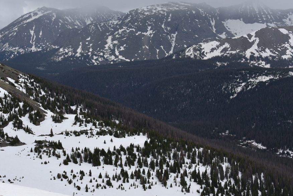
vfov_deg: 22.3
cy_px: 92
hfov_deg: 32.8
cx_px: 129
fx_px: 497
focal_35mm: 61
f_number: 9
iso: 100
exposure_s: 1/320
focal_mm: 42
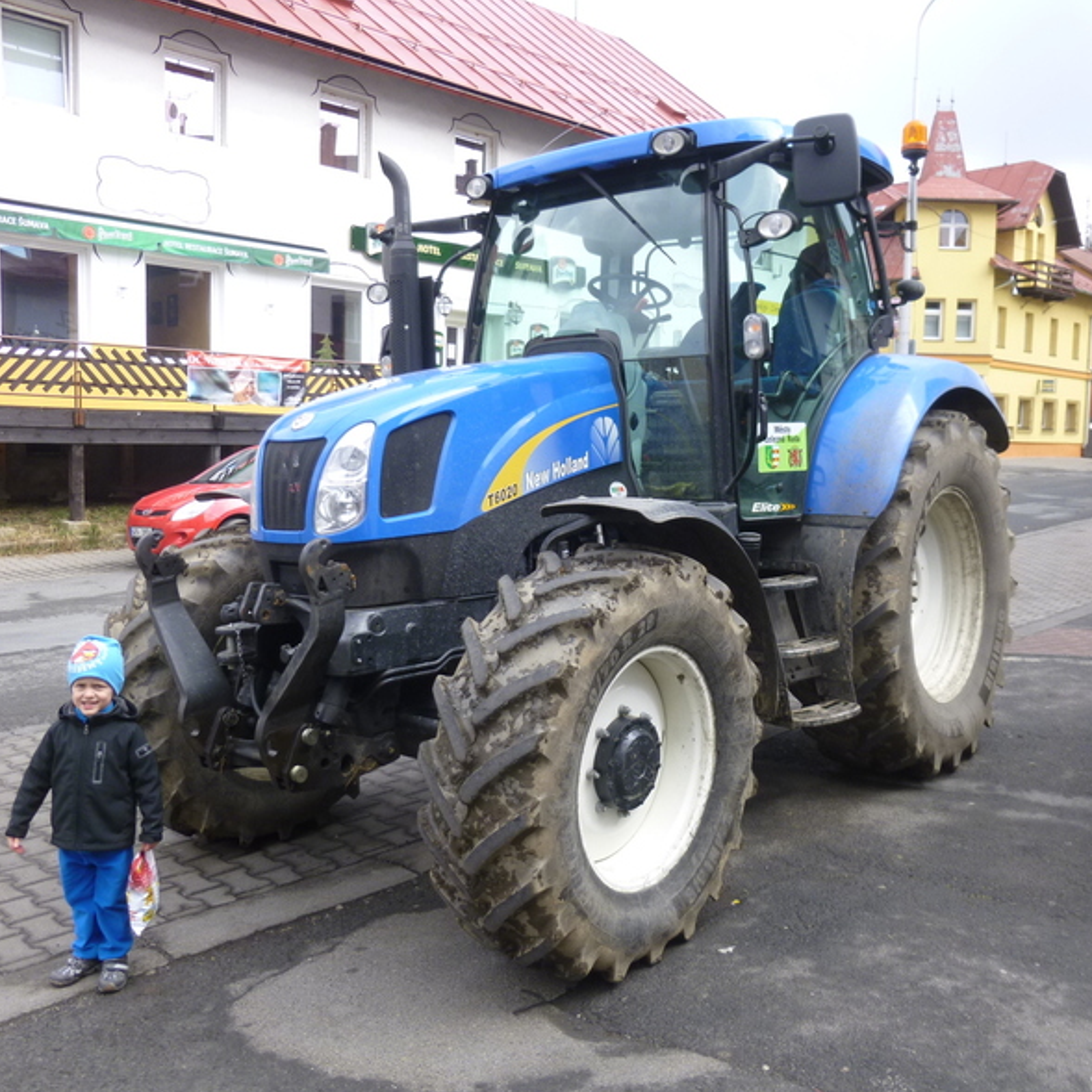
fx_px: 1071
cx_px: 541
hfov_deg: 54.0
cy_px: 547
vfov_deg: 54.0
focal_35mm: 30
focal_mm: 4.5
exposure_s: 1/160
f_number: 3.1
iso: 100
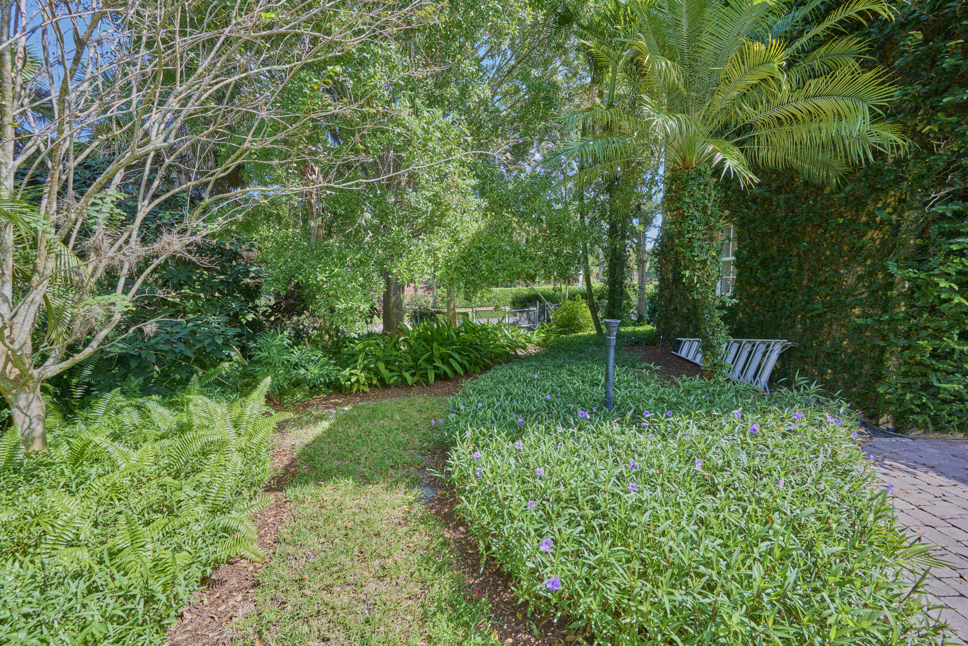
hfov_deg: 104.3
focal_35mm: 14
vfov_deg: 81.2
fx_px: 376
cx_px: 484
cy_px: 323
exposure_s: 1/50
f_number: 8
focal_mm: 14
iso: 100
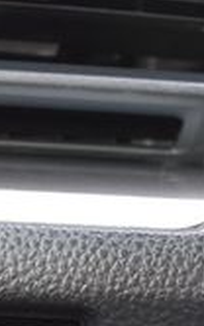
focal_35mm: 106
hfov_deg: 12.3
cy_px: 310
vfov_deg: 19.2
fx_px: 941
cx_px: 178
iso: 1600
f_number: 4
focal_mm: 18
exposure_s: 1/15
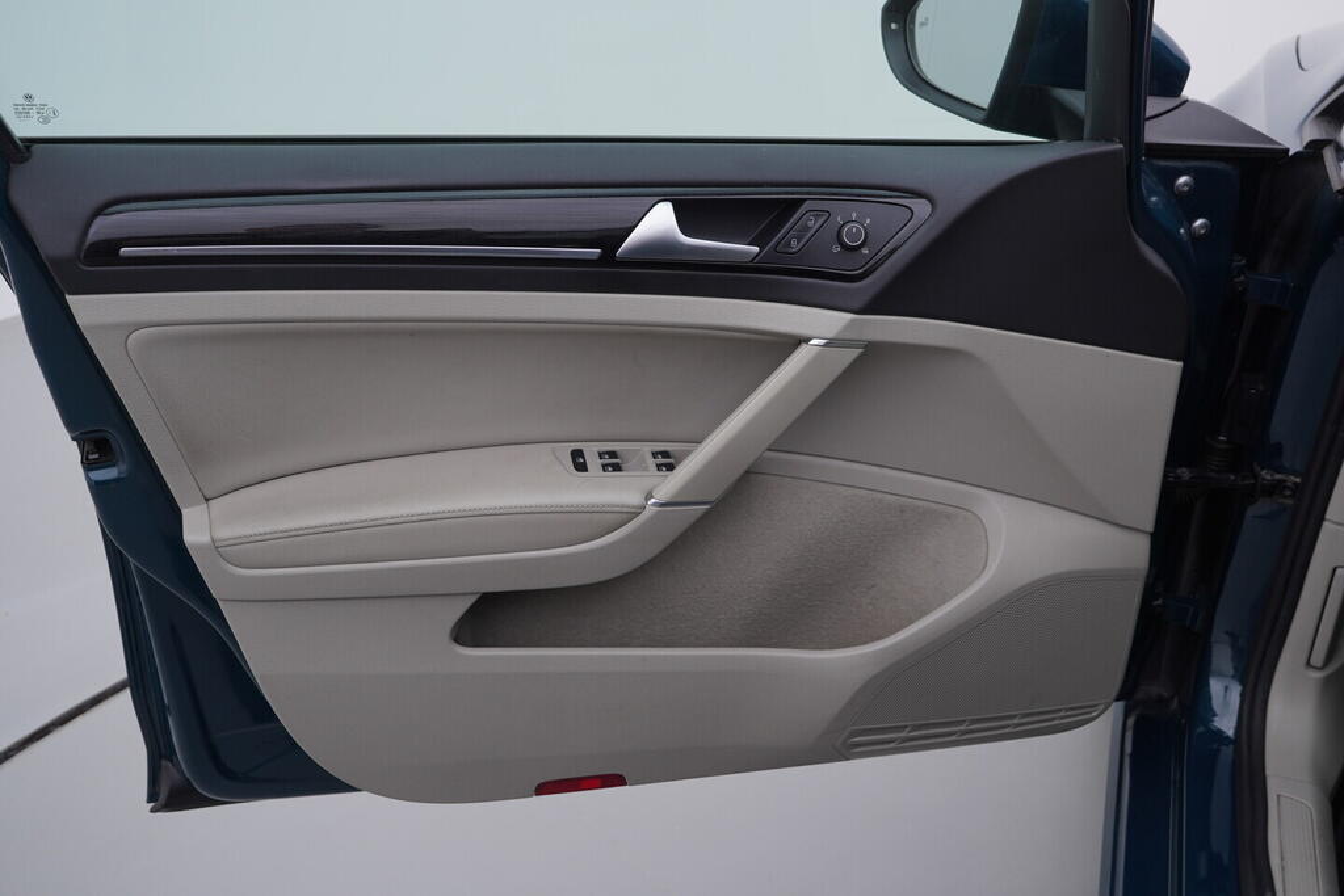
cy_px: 448
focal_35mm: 36
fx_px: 1344
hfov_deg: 53.1
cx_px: 672
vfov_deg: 36.9
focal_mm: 24
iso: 125
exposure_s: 1/80
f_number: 4
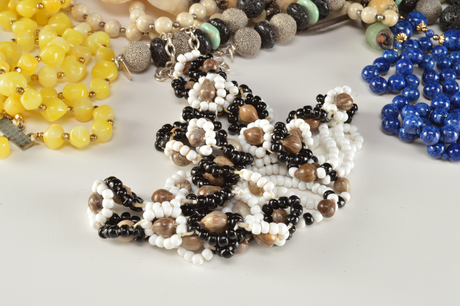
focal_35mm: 60
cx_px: 230
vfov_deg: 22.6
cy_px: 153
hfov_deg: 33.4
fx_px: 766
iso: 100
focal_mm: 40
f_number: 14
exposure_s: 1/100
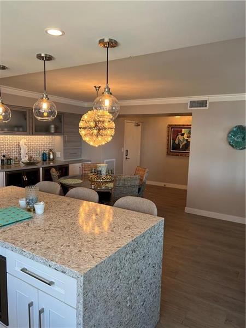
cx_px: 123
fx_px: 246
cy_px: 164
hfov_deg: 53.1
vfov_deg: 67.3
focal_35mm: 26
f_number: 1.5
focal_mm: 5.7
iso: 64
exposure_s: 1/120
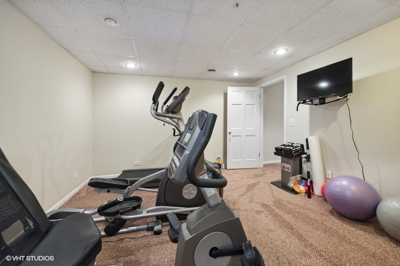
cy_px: 133
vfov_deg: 81.2
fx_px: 156
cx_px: 200
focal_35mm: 14
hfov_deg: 104.3
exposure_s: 1/4
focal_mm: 14
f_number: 9.5
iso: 200
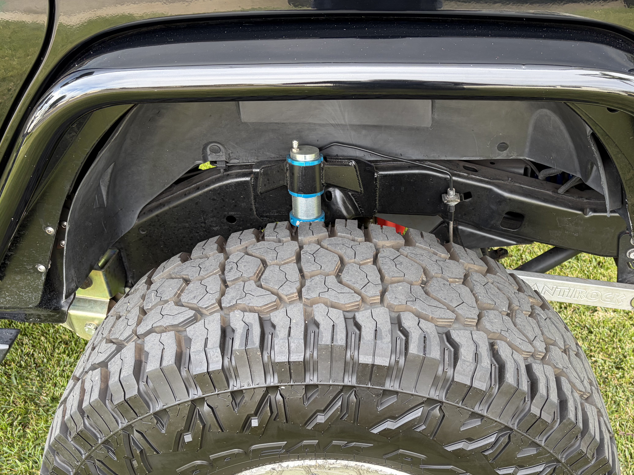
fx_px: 659
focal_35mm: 36
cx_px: 369
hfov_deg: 51.1
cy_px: 289
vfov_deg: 39.5
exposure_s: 1/121
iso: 64
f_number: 1.6
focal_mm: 5.96
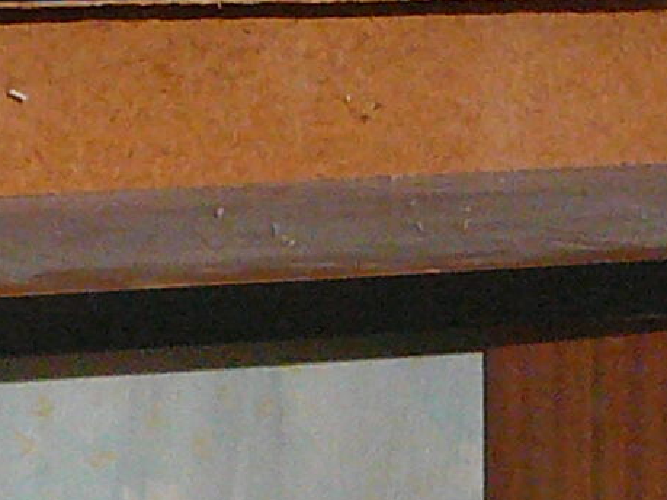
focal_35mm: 262
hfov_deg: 7.5
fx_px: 5047
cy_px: 706
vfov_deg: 5.6
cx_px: 549
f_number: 3.3
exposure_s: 1/30
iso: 320
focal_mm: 7
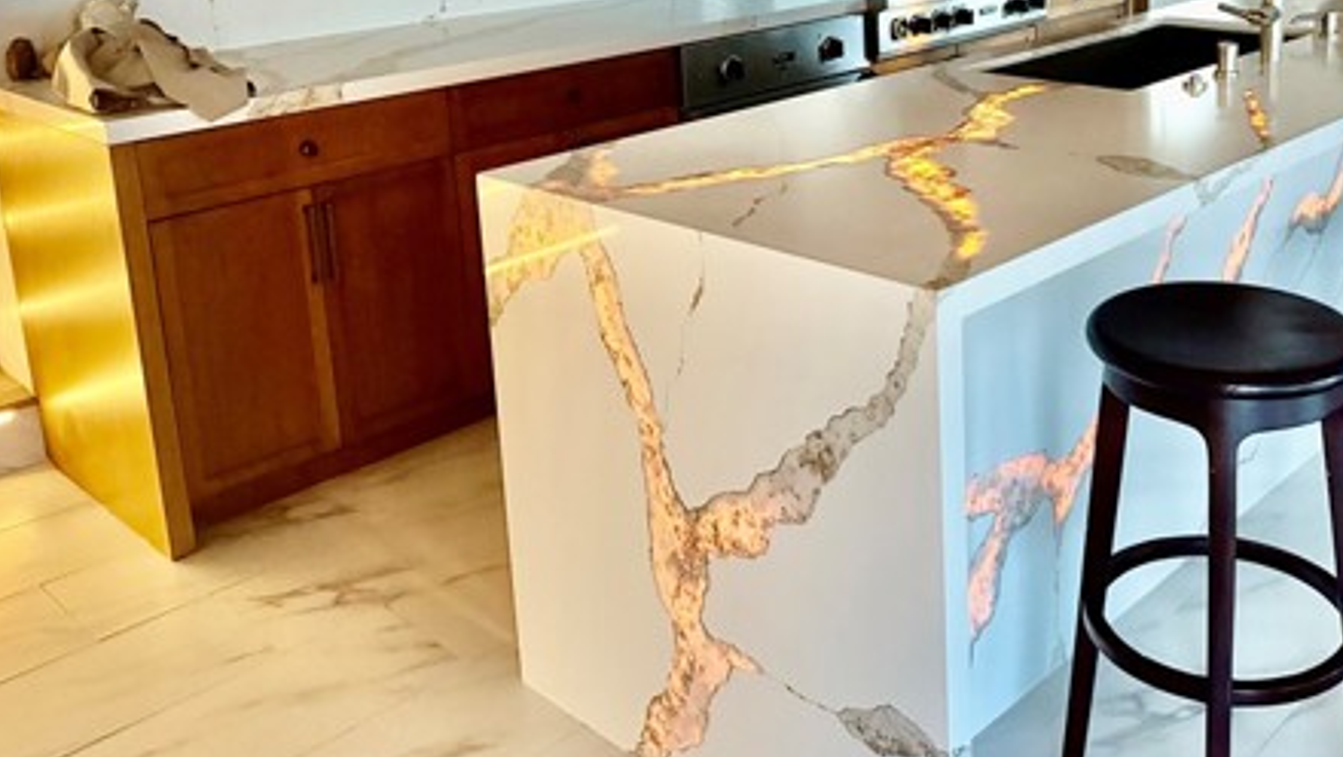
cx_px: 897
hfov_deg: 51.8
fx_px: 1354
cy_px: 107
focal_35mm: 38
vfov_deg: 30.2
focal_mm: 6.76
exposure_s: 1/36
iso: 1000
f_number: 1.78
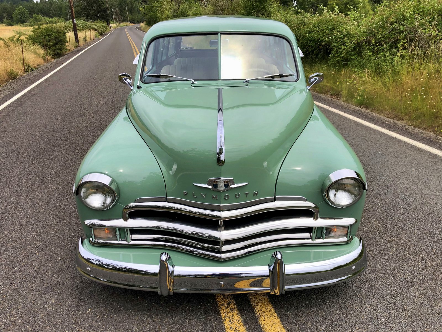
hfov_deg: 63.4
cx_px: 221
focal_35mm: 28
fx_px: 358
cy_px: 166
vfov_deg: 49.7
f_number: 1.8
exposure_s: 1/2024
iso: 20
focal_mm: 4
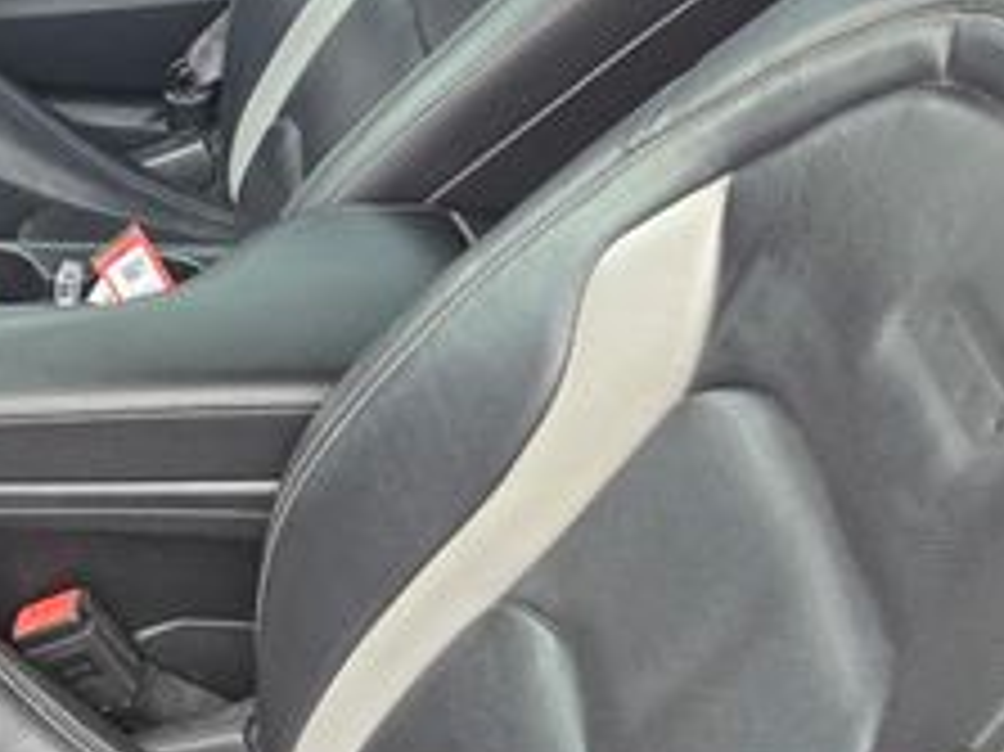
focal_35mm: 66
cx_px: -54
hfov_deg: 27.3
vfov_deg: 22.1
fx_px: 1913
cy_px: 527
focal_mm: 5.4
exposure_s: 1/180
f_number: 1.8
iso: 200
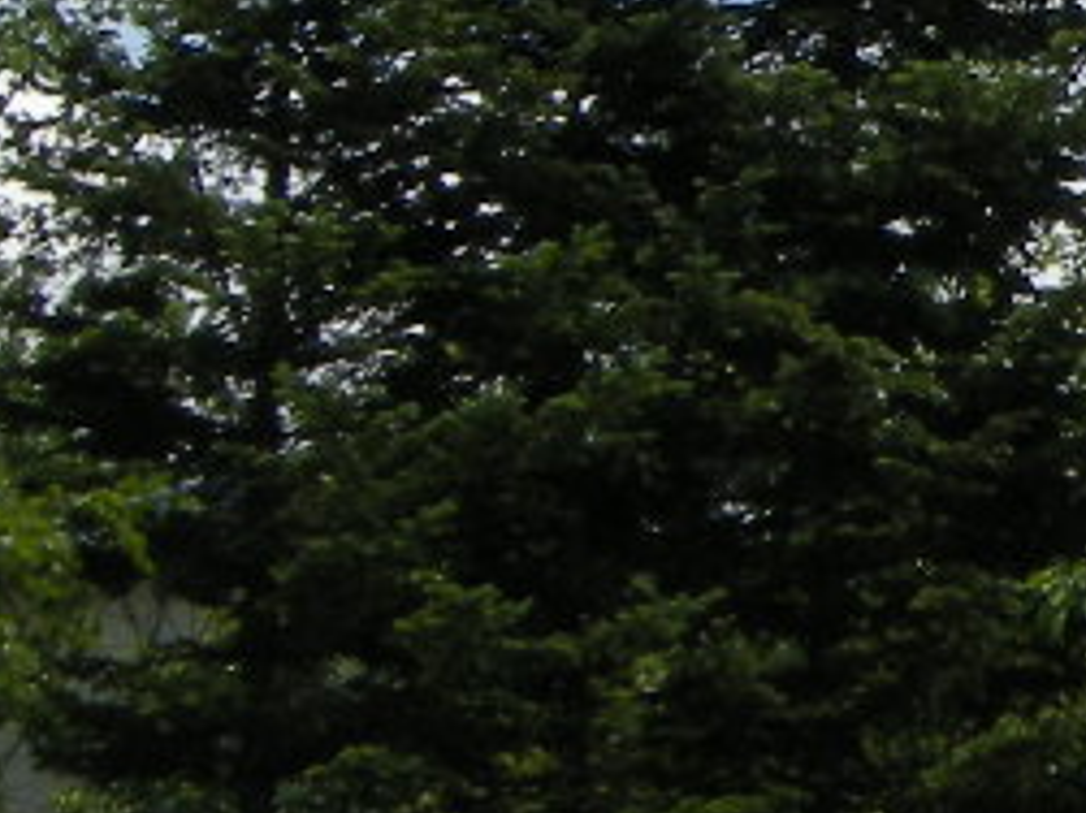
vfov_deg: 6.6
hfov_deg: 8.1
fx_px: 6993
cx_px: 2747
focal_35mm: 223
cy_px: 95
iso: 64
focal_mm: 7.5
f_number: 5.4
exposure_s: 1/258
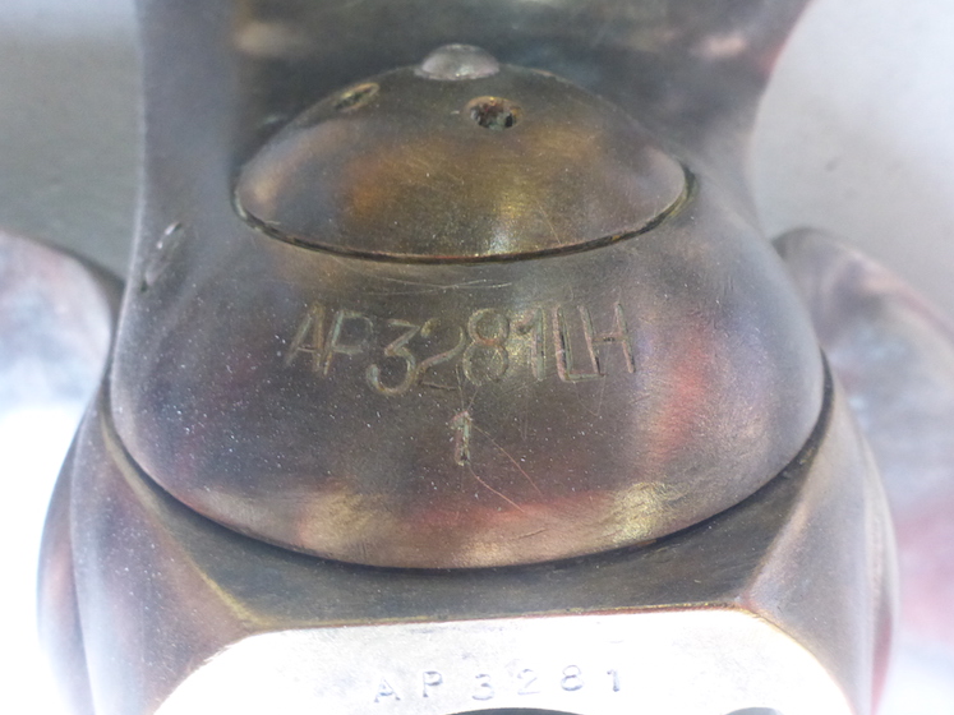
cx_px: 450
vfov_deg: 46.8
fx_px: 827
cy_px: 335
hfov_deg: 59.9
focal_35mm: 30
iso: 800
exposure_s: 1/50
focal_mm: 4.9
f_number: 3.3
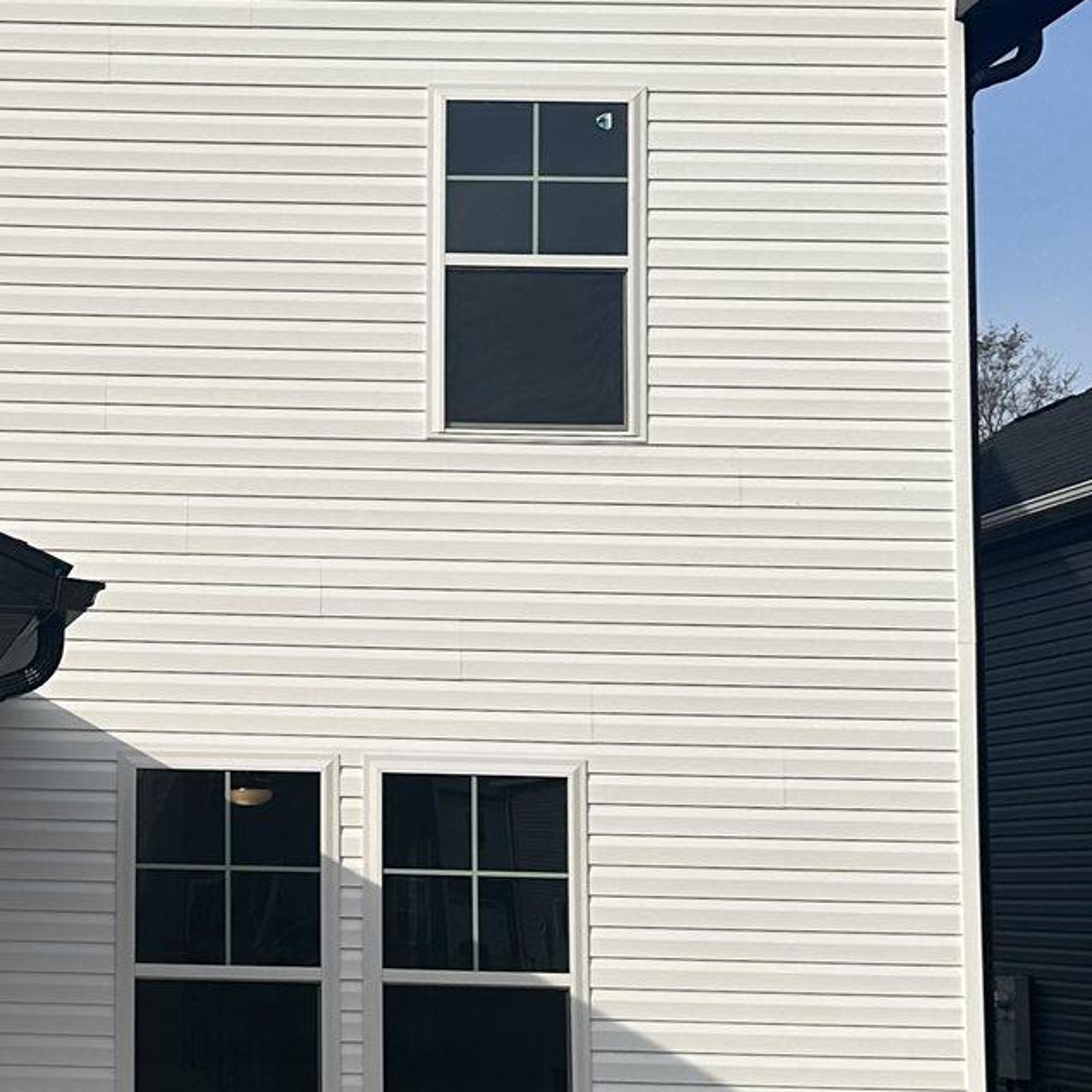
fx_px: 2748
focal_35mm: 77
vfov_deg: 22.5
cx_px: -110
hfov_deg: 21.3
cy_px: 607
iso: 80
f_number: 1.78
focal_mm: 6.86
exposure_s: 1/6623
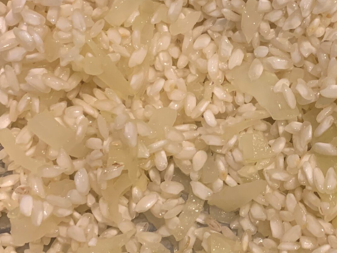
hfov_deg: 31.5
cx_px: 262
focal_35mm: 60
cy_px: 103
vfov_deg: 24.4
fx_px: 584
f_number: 1.8
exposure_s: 1/50
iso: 200
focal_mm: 4.25
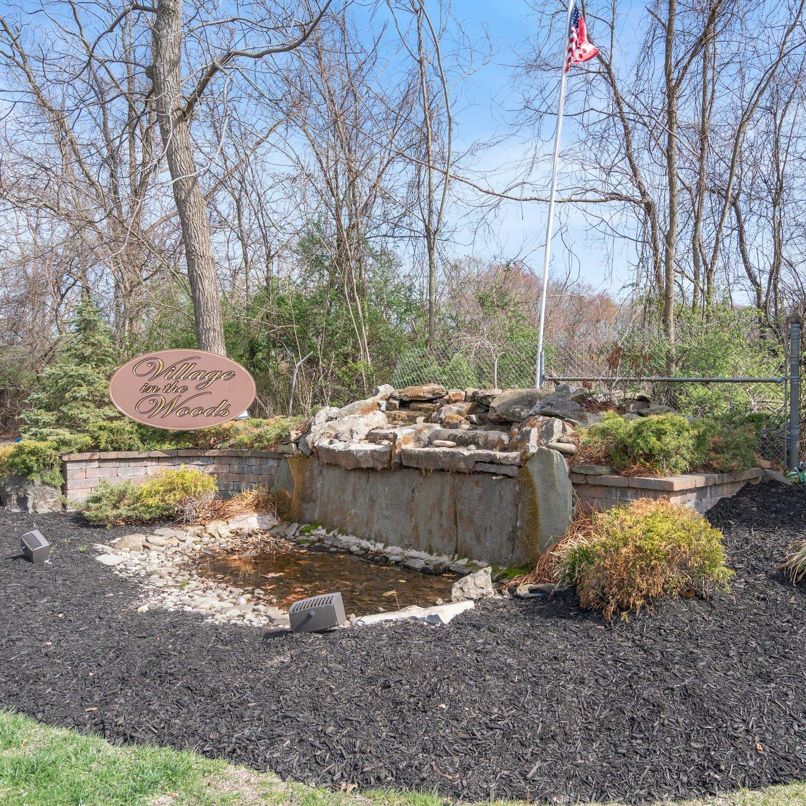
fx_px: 659
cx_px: 486
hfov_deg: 62.3
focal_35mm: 25
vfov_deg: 62.9
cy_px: 391
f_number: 5
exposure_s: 1/400
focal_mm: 19
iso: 100
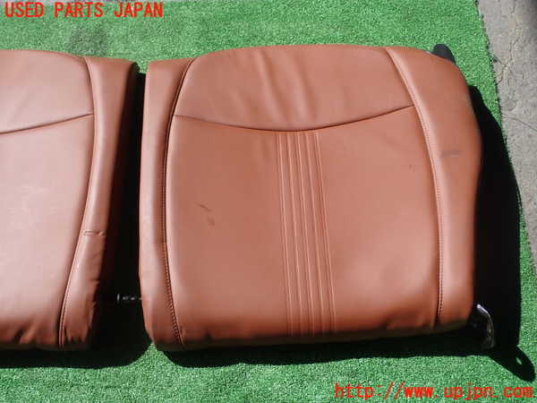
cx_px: 268
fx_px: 729
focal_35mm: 47
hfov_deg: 40.4
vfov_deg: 30.9
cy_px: 202
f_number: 4.5
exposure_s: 1/500
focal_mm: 8.4
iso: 100
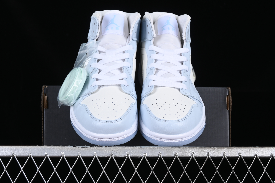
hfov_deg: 27.0
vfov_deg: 18.2
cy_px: 92
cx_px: 138
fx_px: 573
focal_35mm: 75
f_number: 8
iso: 160
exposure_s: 1/60
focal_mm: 50
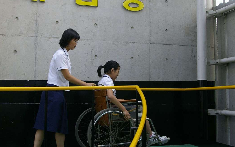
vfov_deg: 23.1
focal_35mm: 56
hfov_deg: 36.3
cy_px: 56
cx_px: 110
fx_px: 359
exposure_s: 1/100
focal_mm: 24
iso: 200
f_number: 7.1
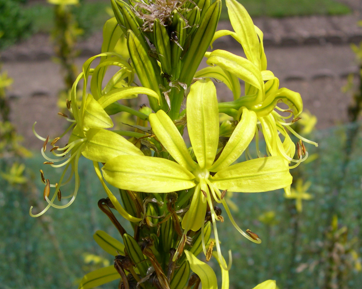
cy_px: 143
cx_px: 176
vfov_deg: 37.3
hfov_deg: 45.8
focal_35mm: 40
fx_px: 428
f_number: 7.6
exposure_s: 1/260
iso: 100
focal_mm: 8
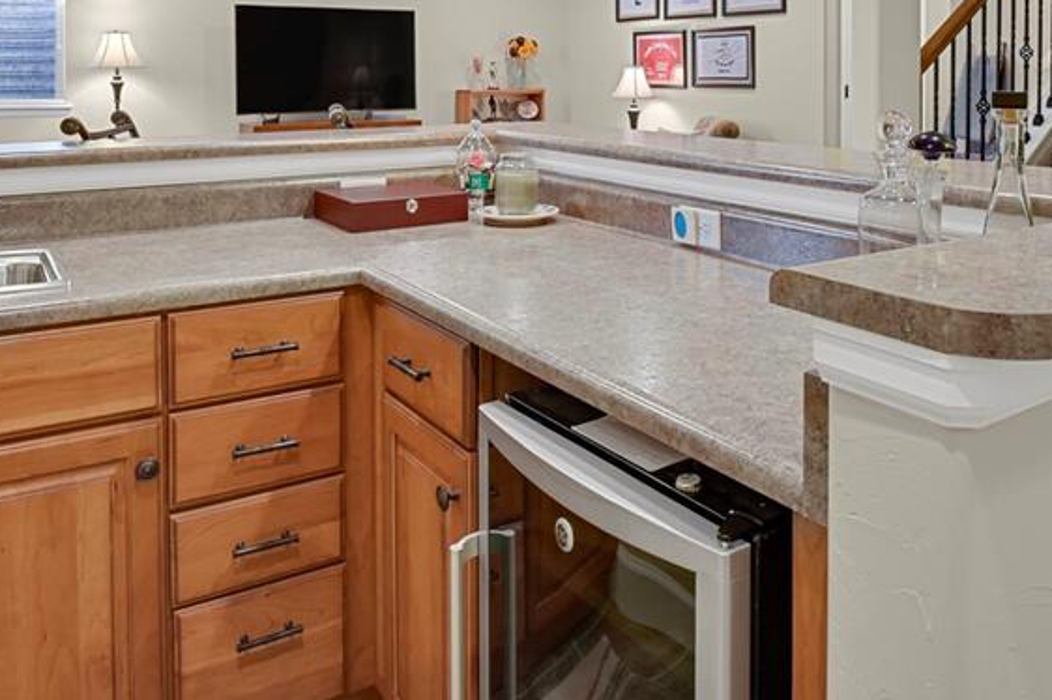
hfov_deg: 60.2
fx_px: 905
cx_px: 586
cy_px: 84
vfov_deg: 39.5
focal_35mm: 31
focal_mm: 17
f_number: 8
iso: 12800
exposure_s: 1/10
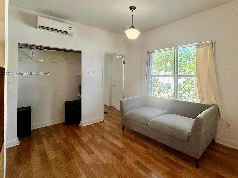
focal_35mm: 18
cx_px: 141
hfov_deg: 86.8
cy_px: 74
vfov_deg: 71.1
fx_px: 124
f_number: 2.2
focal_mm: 2.22
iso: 160
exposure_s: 1/120
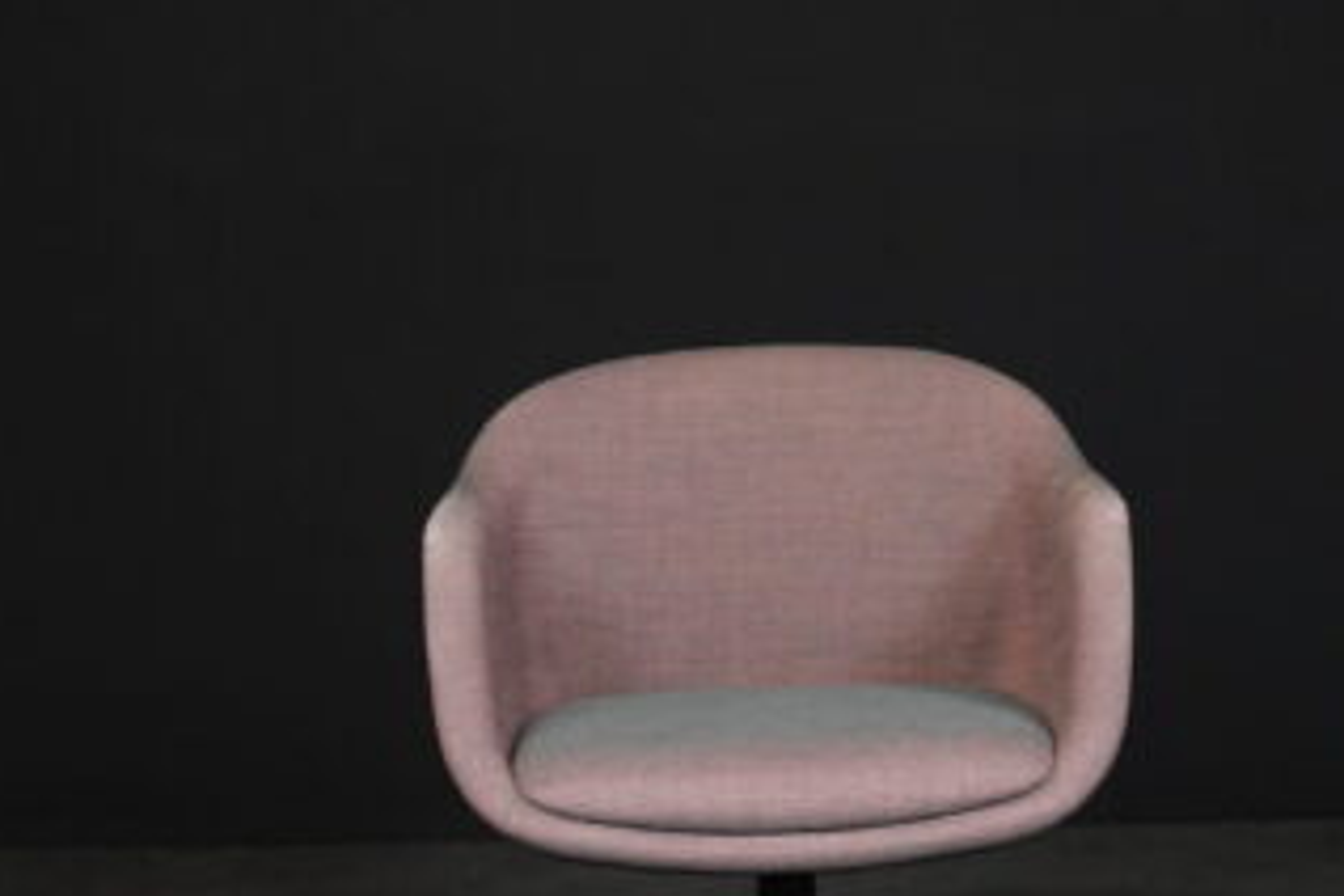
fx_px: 3808
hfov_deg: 20.0
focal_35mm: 102
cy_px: 828
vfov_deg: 13.3
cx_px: 765
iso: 5000
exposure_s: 1/100
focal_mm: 54
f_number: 7.1
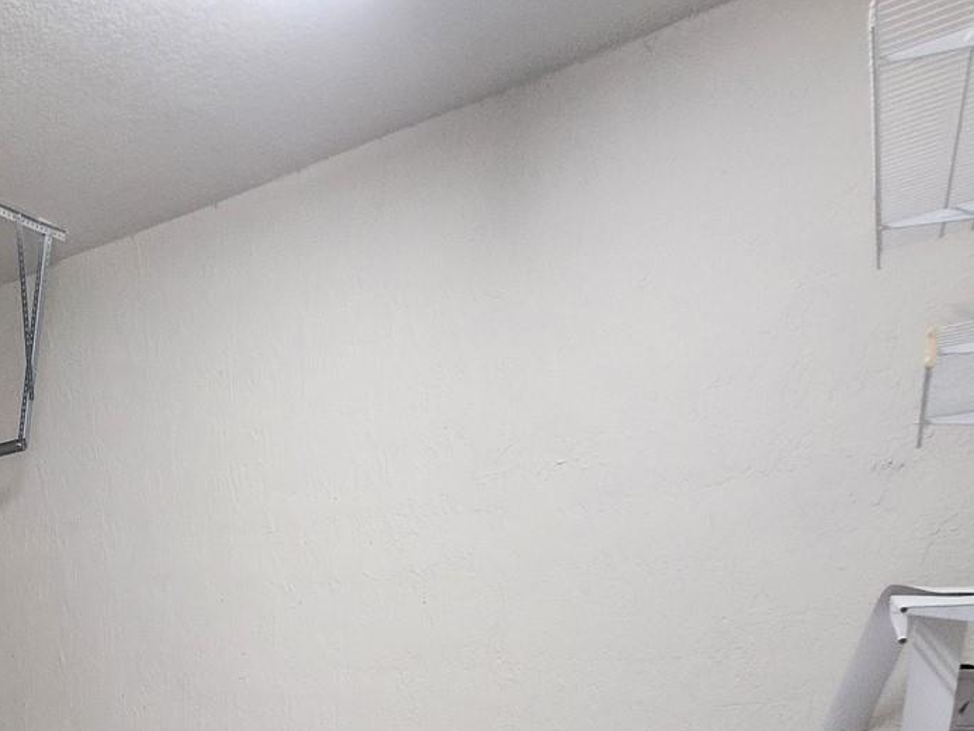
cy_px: 796
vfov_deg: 38.9
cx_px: 82
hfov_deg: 52.1
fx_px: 844
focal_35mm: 30
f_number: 2.2
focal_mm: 1.74
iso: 400
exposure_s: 1/60
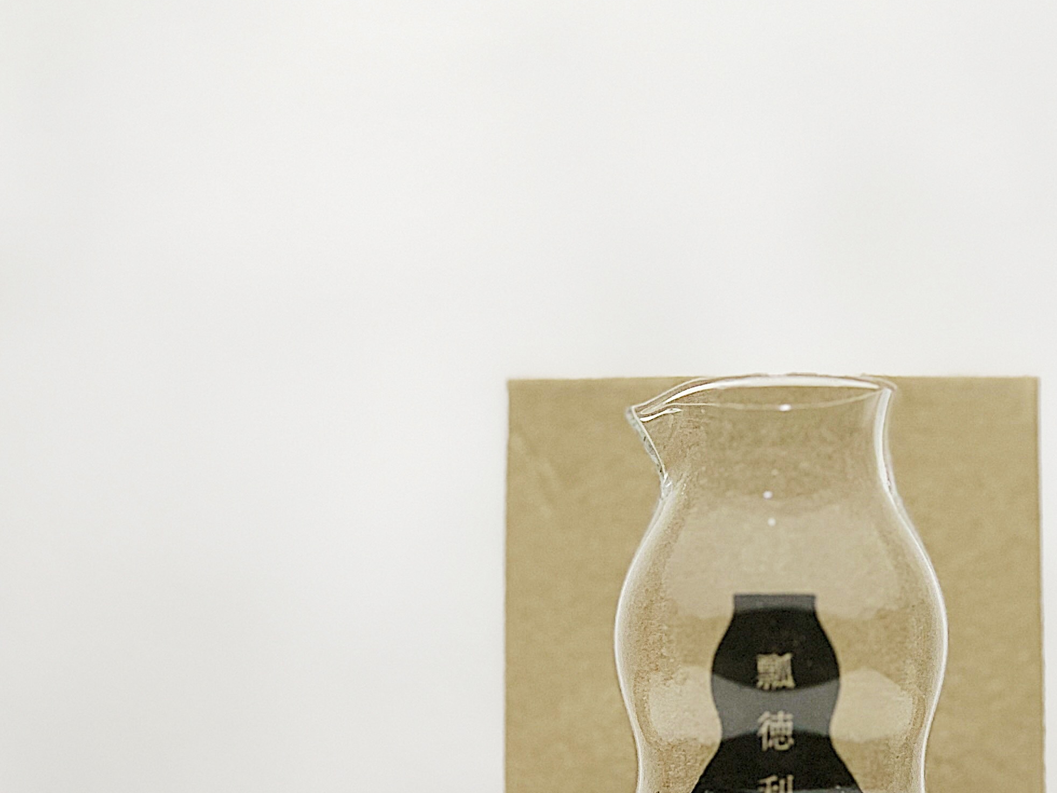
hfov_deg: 18.3
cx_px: 768
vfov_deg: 13.8
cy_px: 601
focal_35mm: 107
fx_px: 3268
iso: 80
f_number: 2.4
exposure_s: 1/49
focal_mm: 6
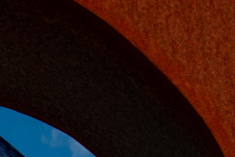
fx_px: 594
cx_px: -128
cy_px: 270
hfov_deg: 19.3
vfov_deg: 13.7
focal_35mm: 91
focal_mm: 20
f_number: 13
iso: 200
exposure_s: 1/200
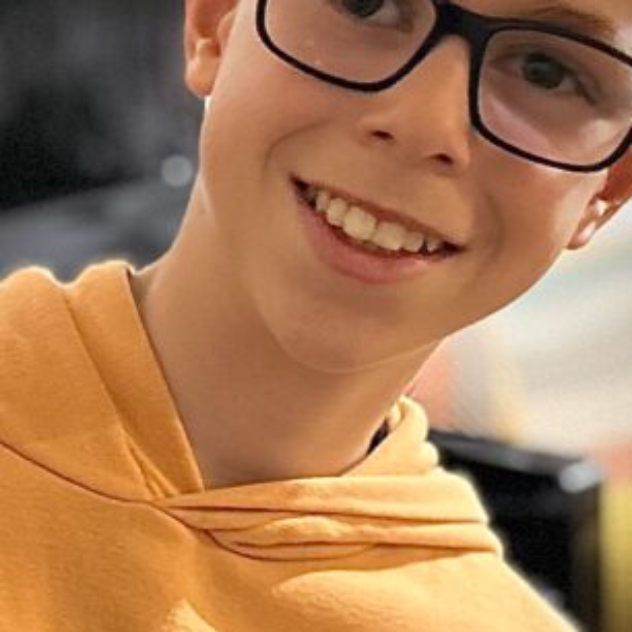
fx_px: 1591
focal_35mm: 77
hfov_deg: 20.5
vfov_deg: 22.3
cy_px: 444
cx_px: -198
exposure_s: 1/25
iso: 500
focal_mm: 5.7
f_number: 1.5
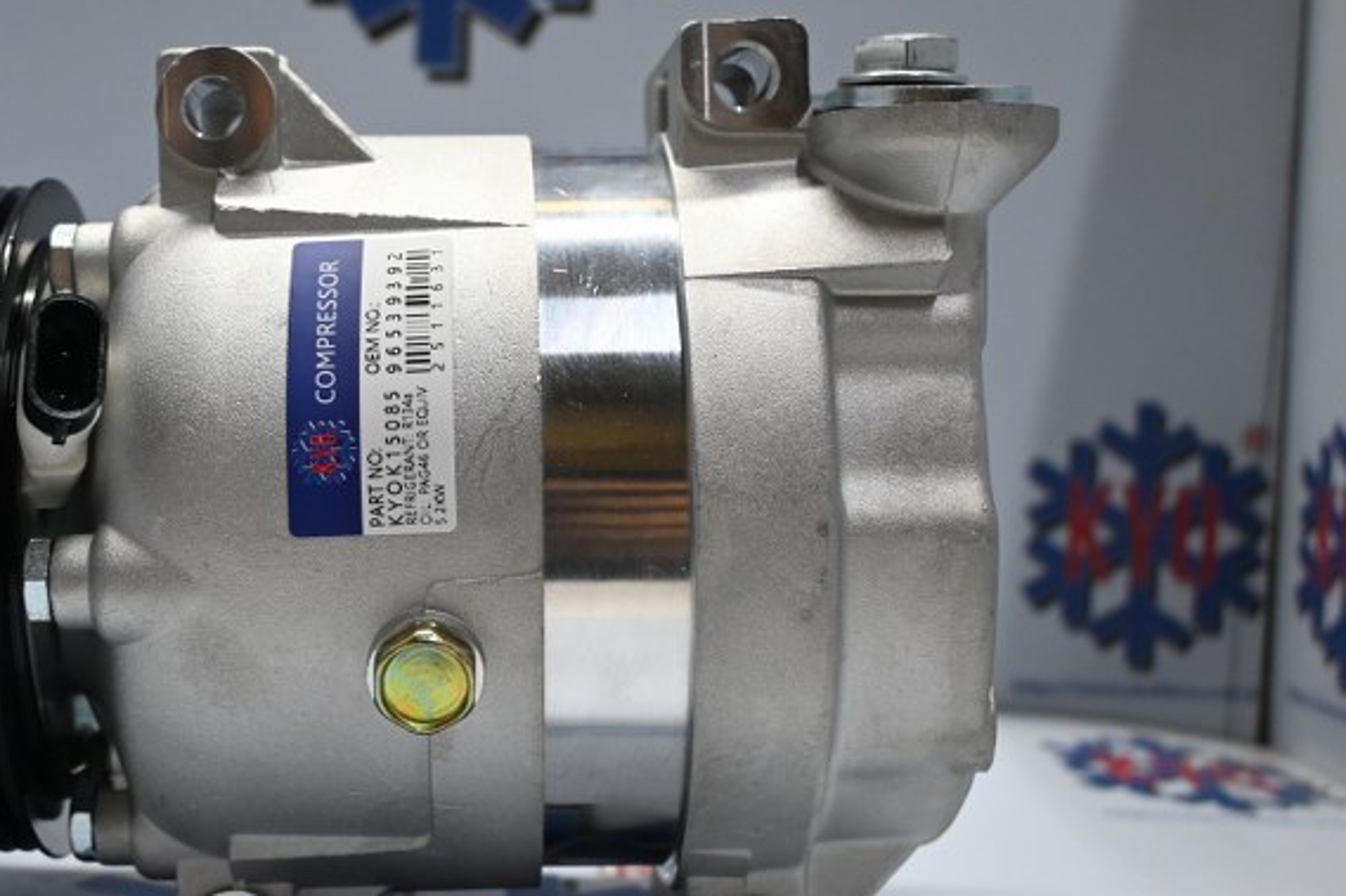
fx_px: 1970
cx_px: 445
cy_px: 483
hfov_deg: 37.3
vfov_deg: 25.6
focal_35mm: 53
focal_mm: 25
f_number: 4.2
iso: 1000
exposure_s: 1/125
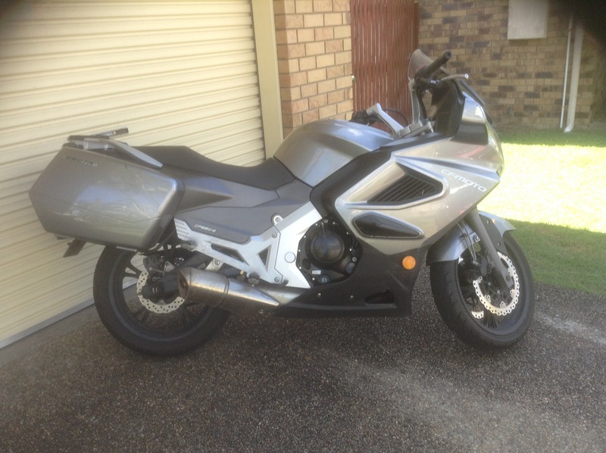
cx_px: 303
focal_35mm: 33
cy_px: 226
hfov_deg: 55.4
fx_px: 577
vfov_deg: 42.9
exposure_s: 1/120
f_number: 2.4
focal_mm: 3.3
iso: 40
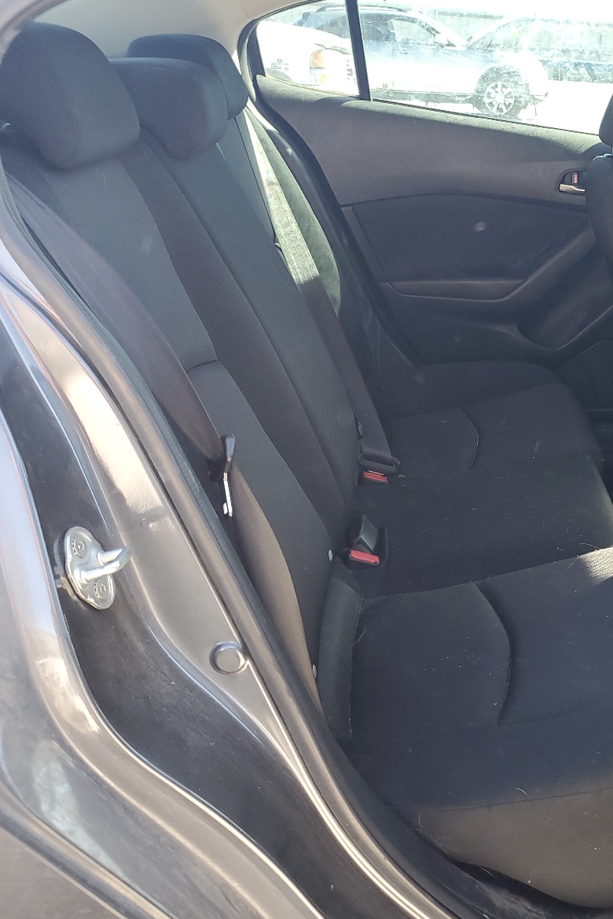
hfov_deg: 34.8
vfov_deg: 51.9
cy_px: 458
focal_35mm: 37
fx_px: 944
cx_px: 495
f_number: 1.5
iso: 65
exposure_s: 1/120
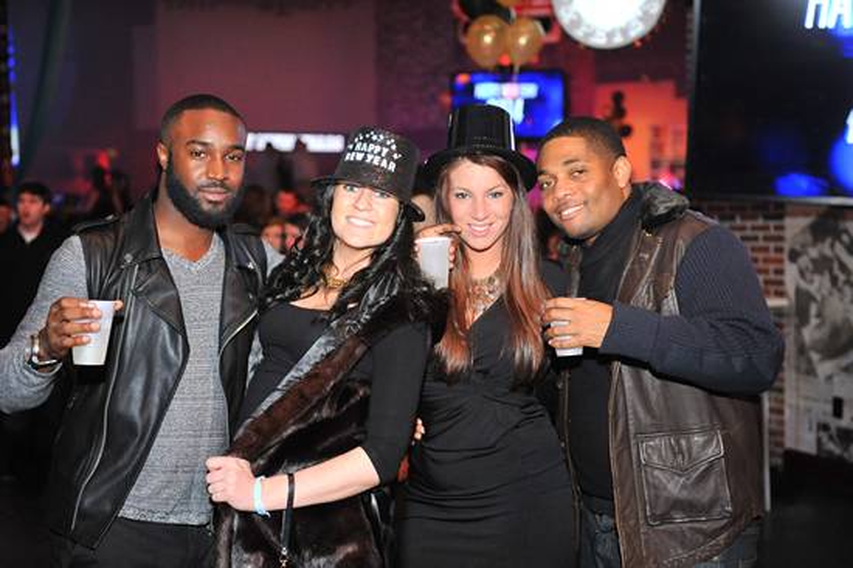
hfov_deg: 39.6
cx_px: 426
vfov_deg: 27.0
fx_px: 1184
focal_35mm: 50
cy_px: 284
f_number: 3.2
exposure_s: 1/100
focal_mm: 50
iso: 2500
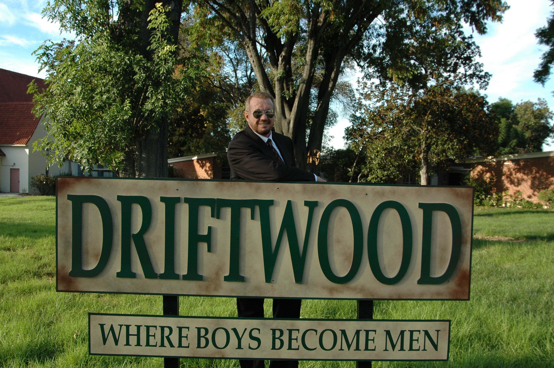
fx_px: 554
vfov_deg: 36.8
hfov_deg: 53.2
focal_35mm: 36
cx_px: 277
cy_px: 184
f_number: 8
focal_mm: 24
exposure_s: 1/250
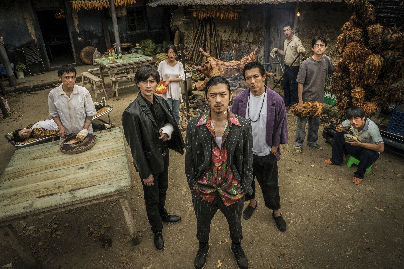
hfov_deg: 73.7
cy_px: 134
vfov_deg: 53.1
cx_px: 202
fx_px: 269
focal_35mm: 24
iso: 1250
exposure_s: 1/100
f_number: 14
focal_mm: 24
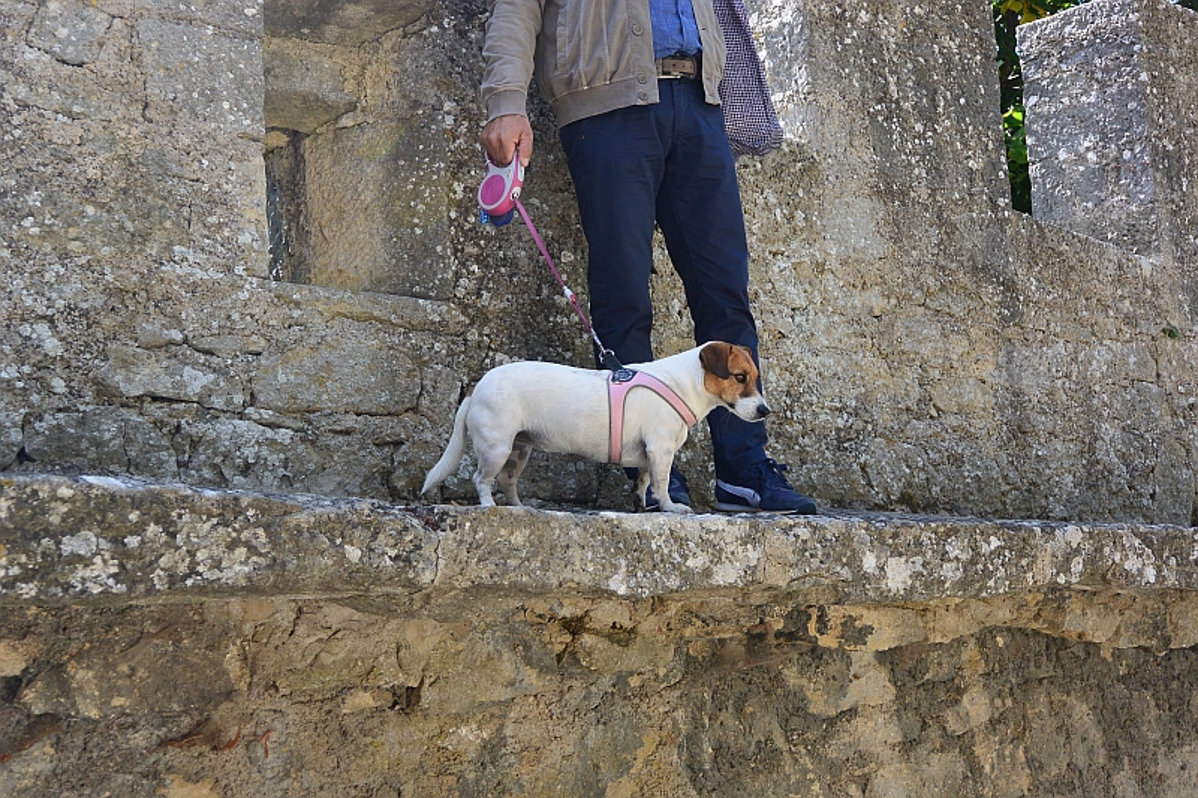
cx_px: 599
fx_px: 1331
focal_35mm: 40
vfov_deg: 33.4
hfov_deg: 48.5
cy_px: 399
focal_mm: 15.1
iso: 160
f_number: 4.2
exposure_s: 1/250
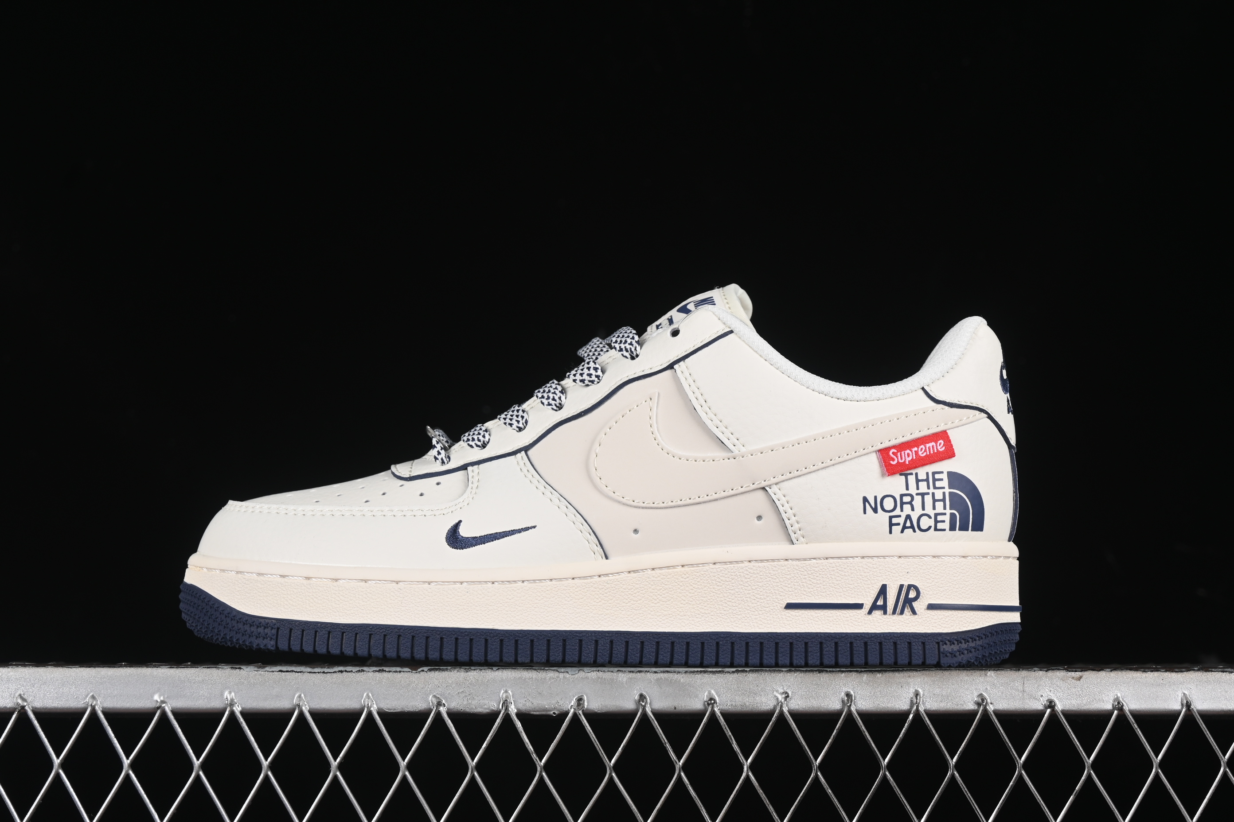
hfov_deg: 27.0
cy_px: 411
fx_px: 2571
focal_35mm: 75
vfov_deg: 18.2
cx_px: 617
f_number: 8
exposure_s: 1/100
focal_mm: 50
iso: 160
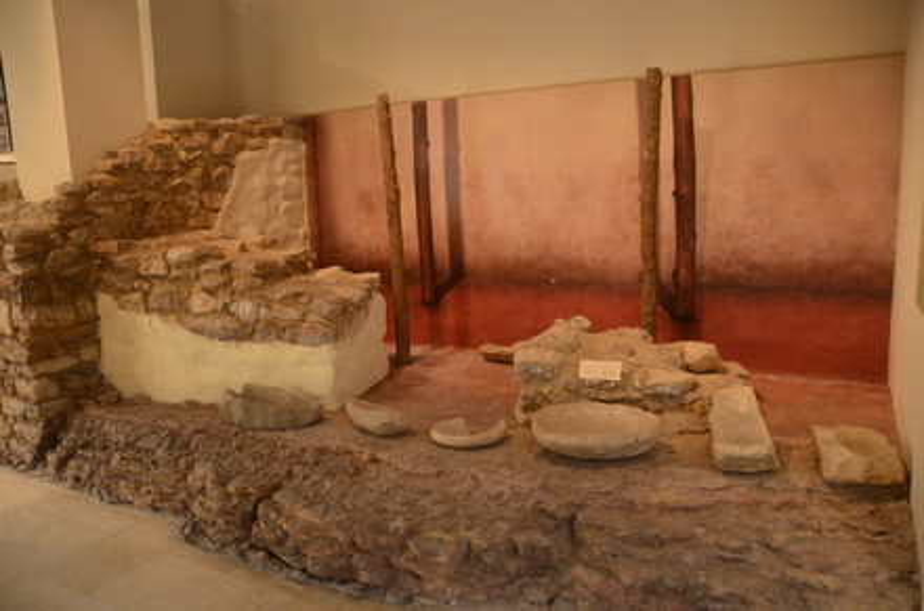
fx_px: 691
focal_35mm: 27
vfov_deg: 47.7
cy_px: 306
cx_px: 462
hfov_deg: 67.5
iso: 500
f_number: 3.5
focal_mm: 18
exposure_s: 1/3
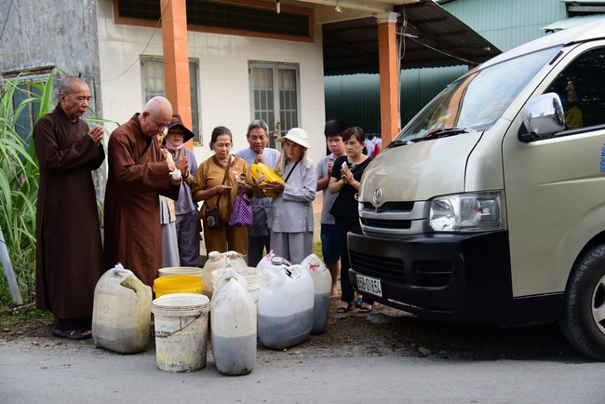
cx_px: 302
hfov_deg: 44.5
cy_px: 202
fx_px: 740
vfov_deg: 30.5
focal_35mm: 44
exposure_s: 1/800
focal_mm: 44
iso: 320
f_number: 4
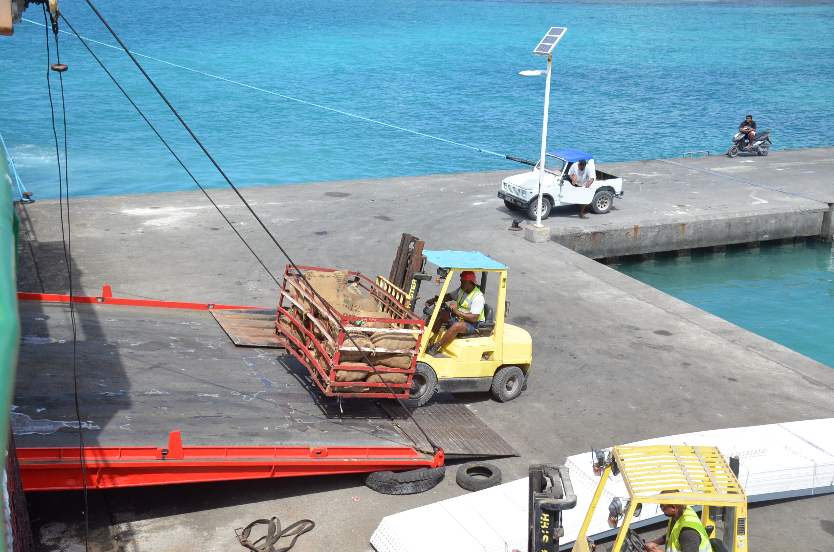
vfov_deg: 29.7
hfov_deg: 43.7
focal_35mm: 45
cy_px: 276
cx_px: 417
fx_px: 1040
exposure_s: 1/8000
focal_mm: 30
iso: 1250
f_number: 5.6
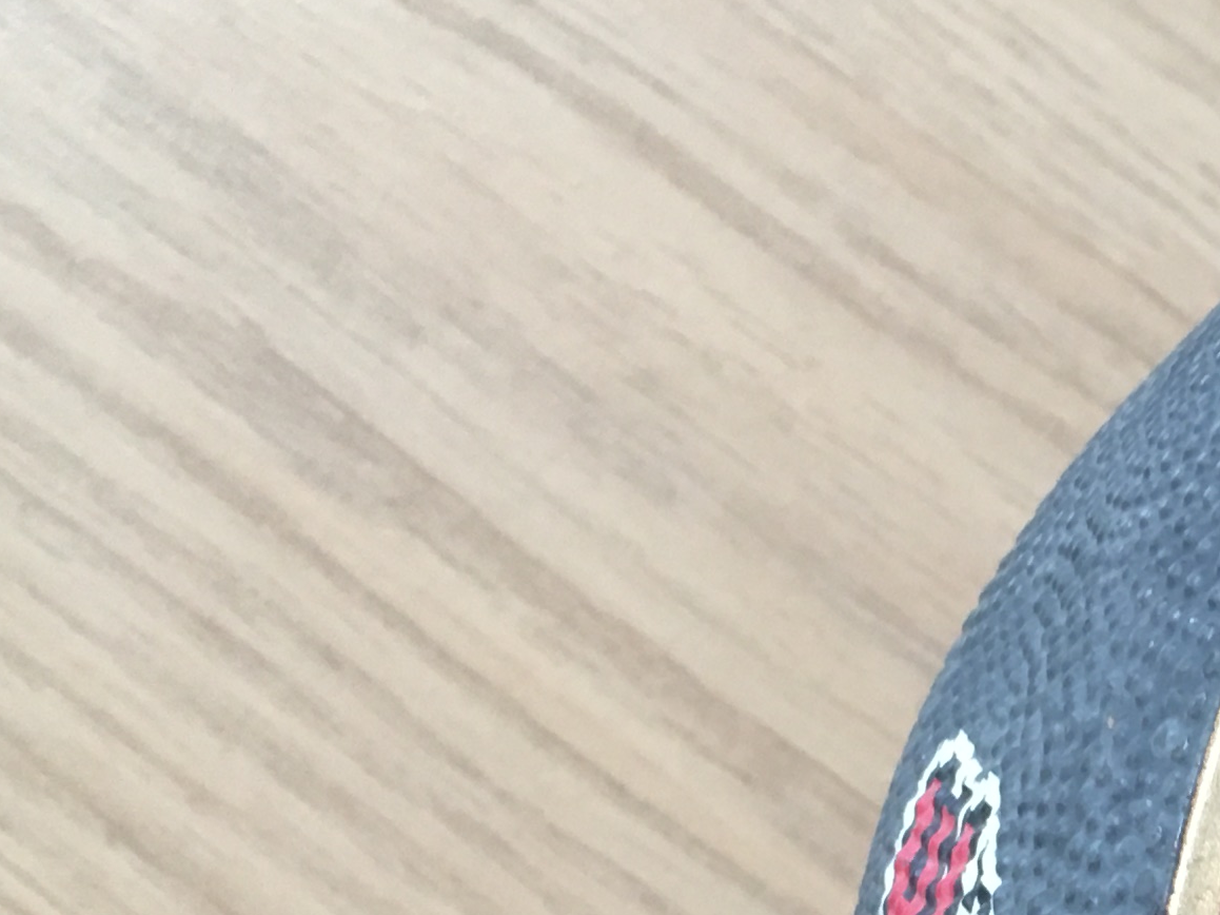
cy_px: 1250
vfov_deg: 14.0
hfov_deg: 17.4
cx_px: 1845
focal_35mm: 101
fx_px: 3559
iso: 125
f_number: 2.2
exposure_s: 1/33
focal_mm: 4.15
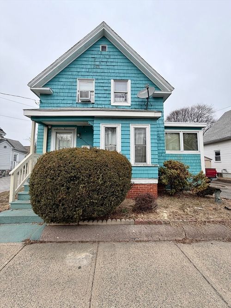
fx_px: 125
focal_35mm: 14
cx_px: 116
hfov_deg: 85.7
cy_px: 154
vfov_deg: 102.1
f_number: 2.2
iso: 50
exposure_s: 1/274
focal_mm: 2.22
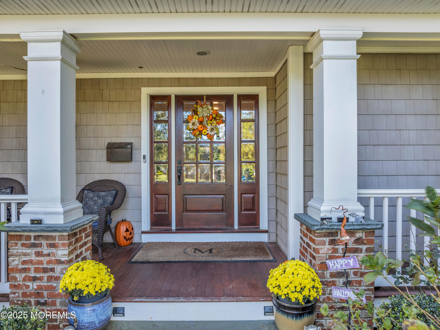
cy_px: 165
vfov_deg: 56.8
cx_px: 220
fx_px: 305
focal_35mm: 24
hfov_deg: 71.6
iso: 100
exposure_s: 1/15
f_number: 2.8
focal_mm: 12.29
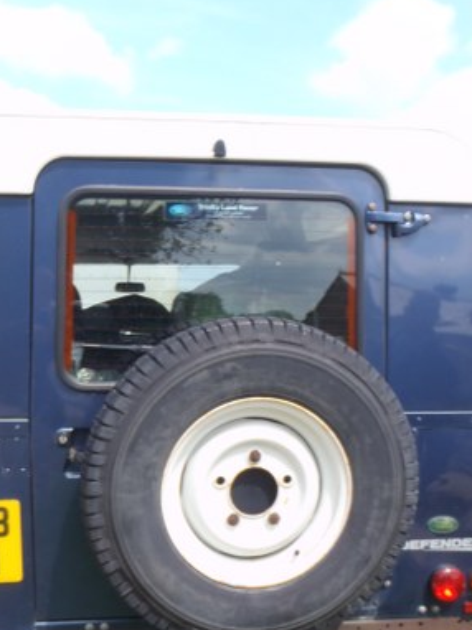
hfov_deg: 32.7
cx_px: 183
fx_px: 801
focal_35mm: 44
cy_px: 483
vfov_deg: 41.5
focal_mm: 5
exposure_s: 1/100
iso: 64
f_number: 5.6
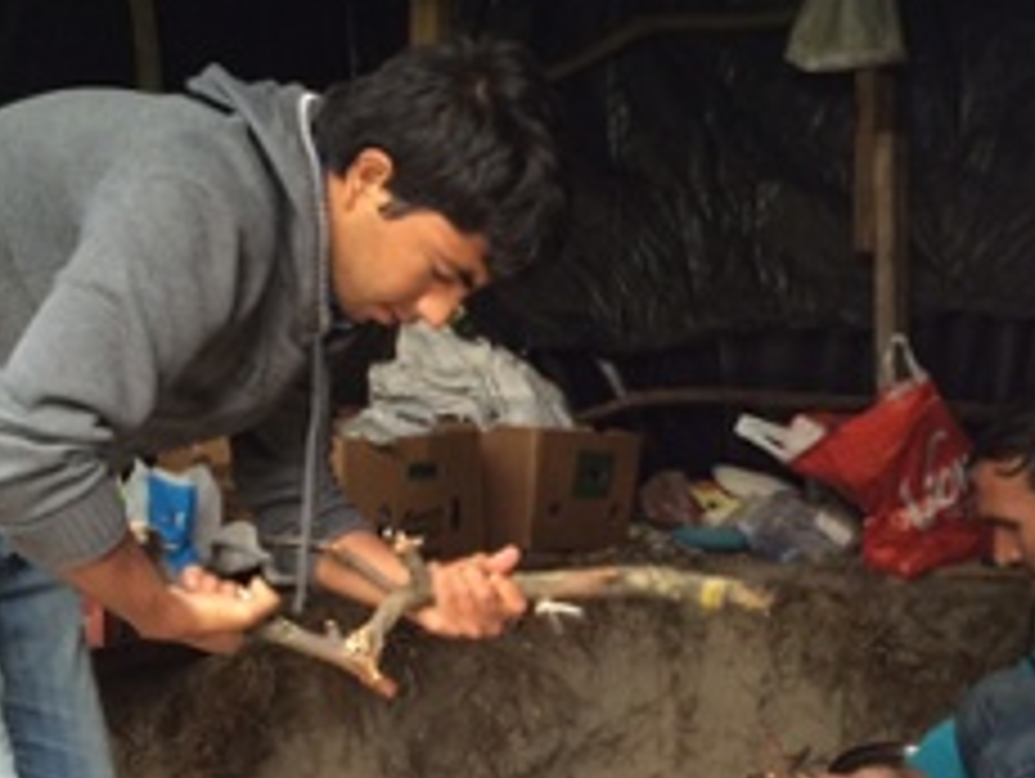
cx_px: 558
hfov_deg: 33.2
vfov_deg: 24.8
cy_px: 636
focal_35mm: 58
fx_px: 1736
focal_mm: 4.15
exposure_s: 1/40
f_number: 2.2
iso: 40
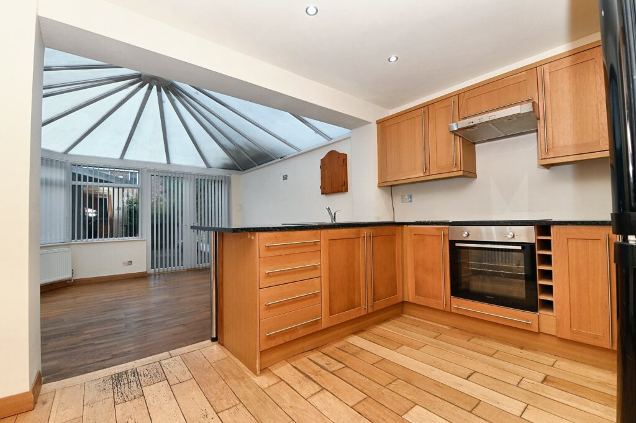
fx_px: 265
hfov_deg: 100.4
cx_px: 318
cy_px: 212
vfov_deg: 77.2
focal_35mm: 15
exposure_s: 1/60
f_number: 10
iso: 2000
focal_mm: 15
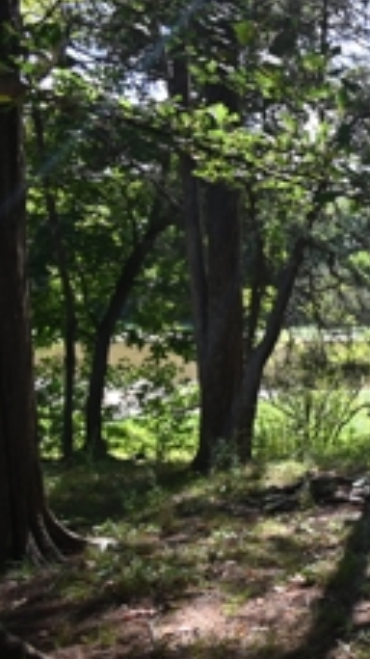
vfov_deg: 62.6
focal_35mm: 31
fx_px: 541
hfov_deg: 28.6
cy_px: 343
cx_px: 515
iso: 180
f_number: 5.6
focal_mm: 10
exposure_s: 1/250
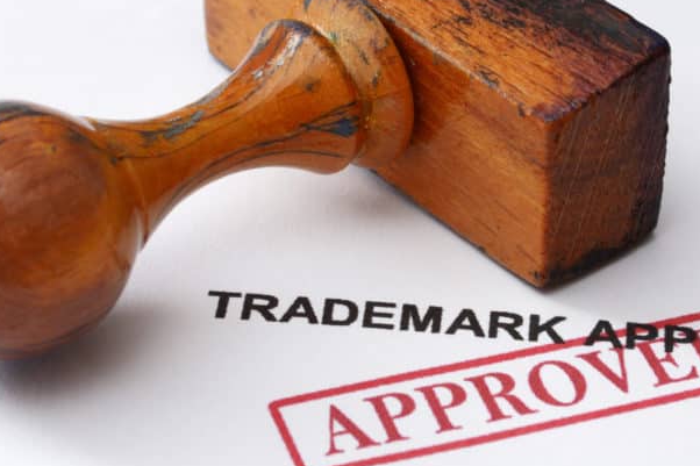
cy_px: 148
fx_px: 2875
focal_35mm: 148
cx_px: 428
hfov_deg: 13.9
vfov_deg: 9.3
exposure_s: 1/125
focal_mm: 55
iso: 100
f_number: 14
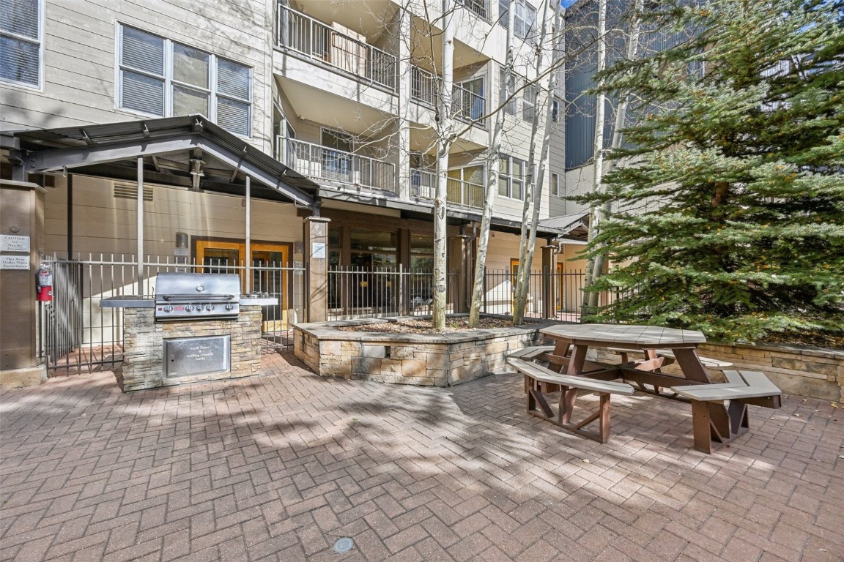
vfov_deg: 81.2
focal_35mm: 14
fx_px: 328
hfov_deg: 104.3
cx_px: 422
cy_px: 281
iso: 64
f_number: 8
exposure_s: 1/100
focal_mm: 14
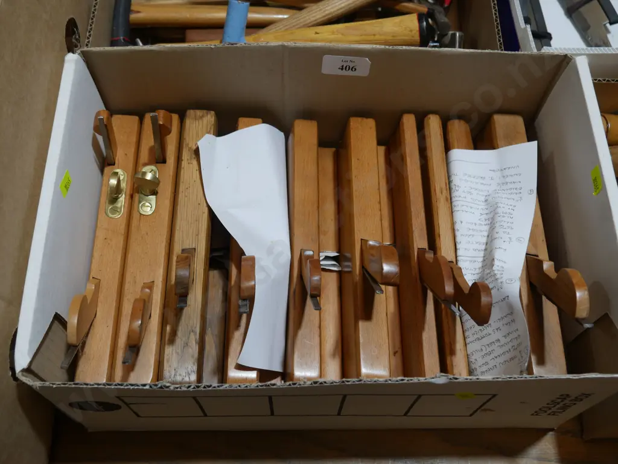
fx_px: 714
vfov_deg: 36.0
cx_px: 309
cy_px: 232
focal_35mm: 40
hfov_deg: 46.8
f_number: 4.4
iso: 200
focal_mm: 20
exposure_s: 1/80
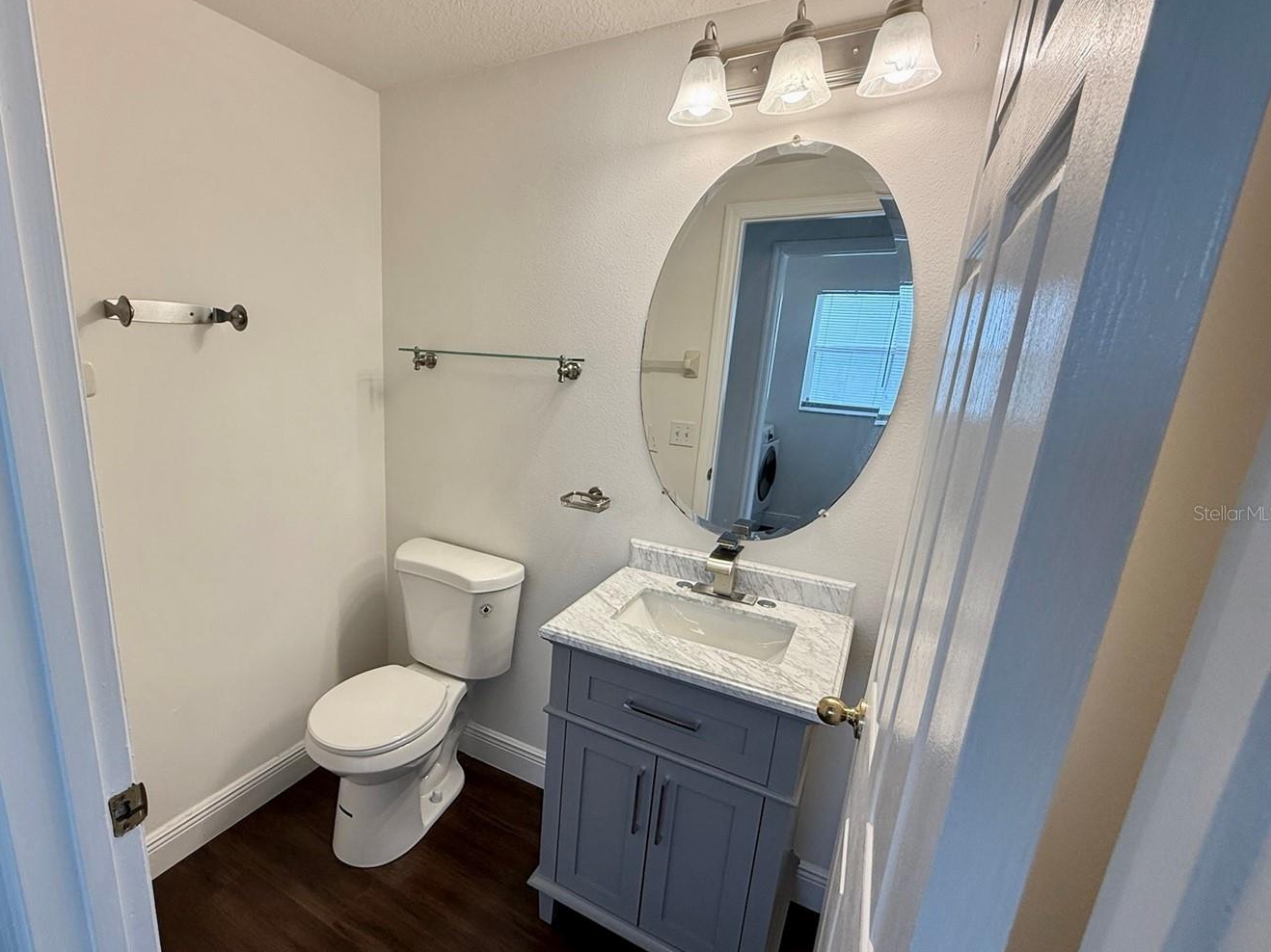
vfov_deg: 74.6
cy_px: 513
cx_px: 513
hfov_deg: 90.0
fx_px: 624
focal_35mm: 17
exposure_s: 1/120
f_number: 2.2
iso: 80
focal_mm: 2.22
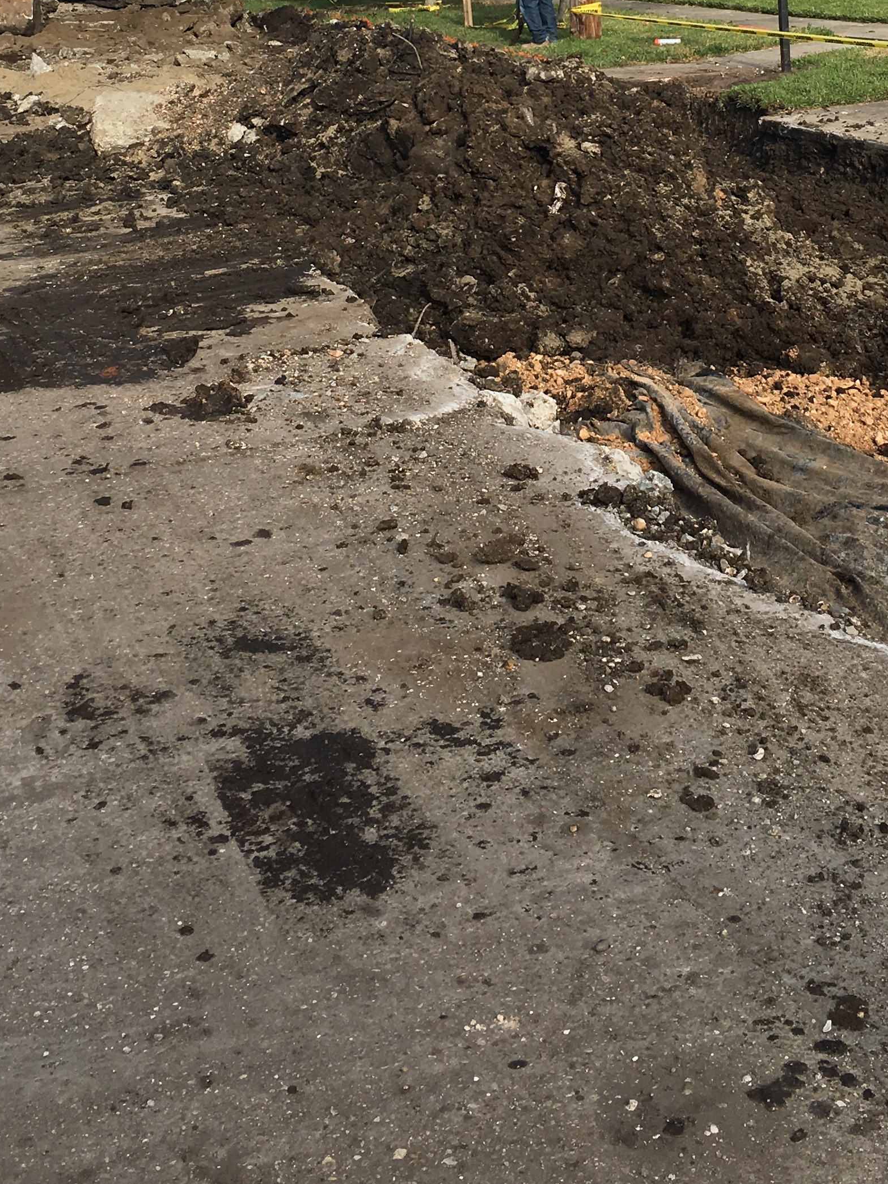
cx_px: 535
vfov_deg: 32.1
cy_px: 49
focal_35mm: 56
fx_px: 1915
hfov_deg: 26.0
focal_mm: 4.15
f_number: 2.2
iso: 25
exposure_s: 1/1115
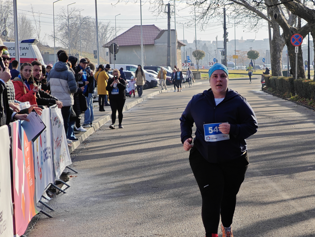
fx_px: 1110
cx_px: 224
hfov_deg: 16.1
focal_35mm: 122
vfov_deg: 12.1
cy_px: 175
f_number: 1.8
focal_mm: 12.28
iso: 50
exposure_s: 1/2764
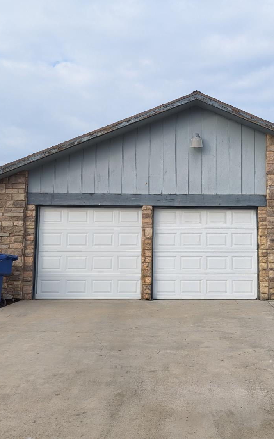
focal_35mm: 34
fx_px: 406
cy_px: 220
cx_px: 200
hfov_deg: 36.5
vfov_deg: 56.7
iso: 45
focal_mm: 6.81
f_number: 1.85
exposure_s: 1/976
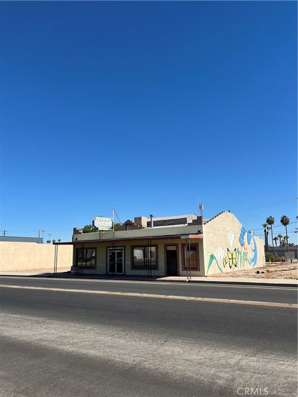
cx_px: 149
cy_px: 198
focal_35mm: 26
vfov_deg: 67.3
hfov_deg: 53.0
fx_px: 299
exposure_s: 1/4149
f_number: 1.6
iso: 50
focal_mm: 5.1
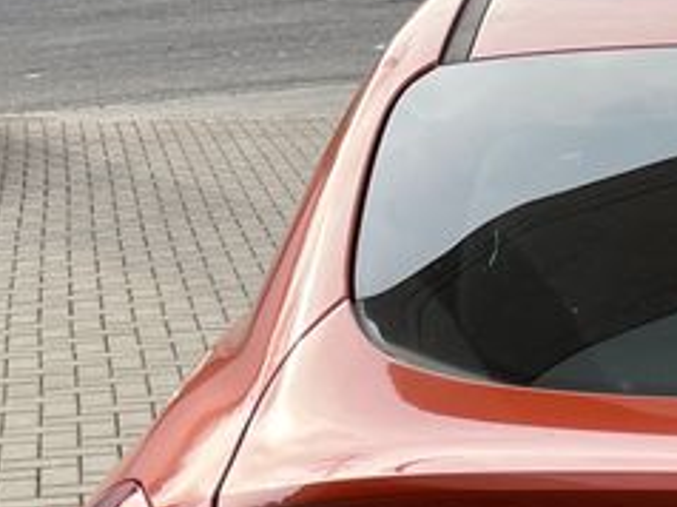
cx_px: 942
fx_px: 2188
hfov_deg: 16.4
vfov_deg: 12.9
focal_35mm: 112
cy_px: 592
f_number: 1.6
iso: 50
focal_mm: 5.1
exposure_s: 1/943
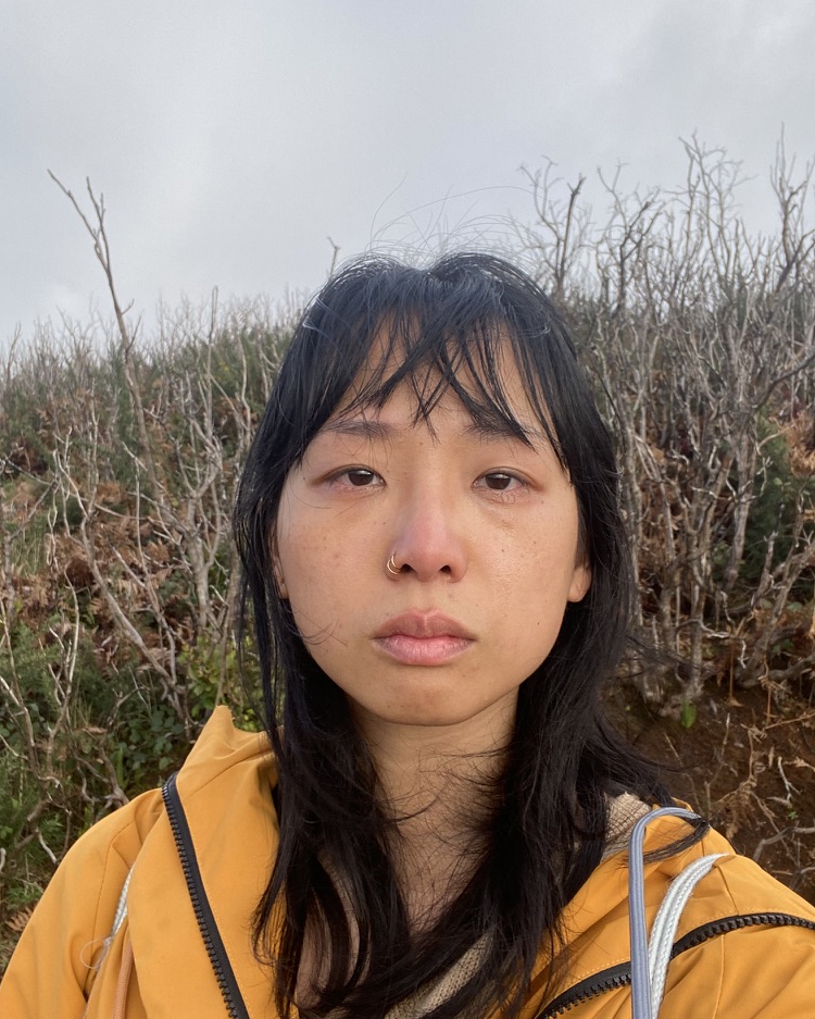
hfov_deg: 45.8
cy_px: 550
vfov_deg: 55.6
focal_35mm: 32
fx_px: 965
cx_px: 415
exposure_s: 1/230
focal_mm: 2.71
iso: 25
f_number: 2.2
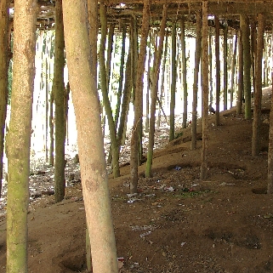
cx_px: 157
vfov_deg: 28.4
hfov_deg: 28.6
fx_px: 535
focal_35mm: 60
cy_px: 89
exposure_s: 1/60
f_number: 2
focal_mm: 7.13
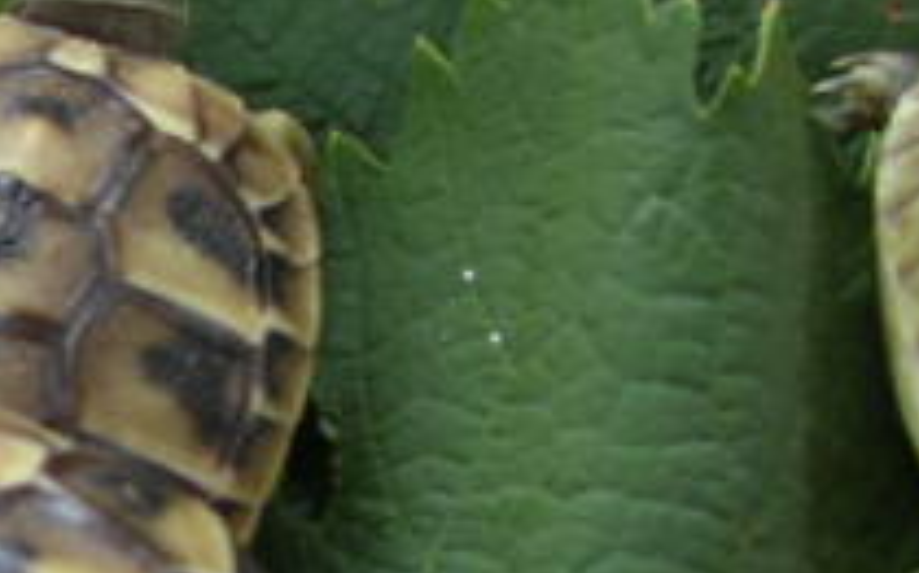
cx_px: -289
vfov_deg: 10.6
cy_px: 516
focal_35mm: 123
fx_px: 3079
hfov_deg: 16.1
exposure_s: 1/91.2
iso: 100
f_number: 2.8
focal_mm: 5.8
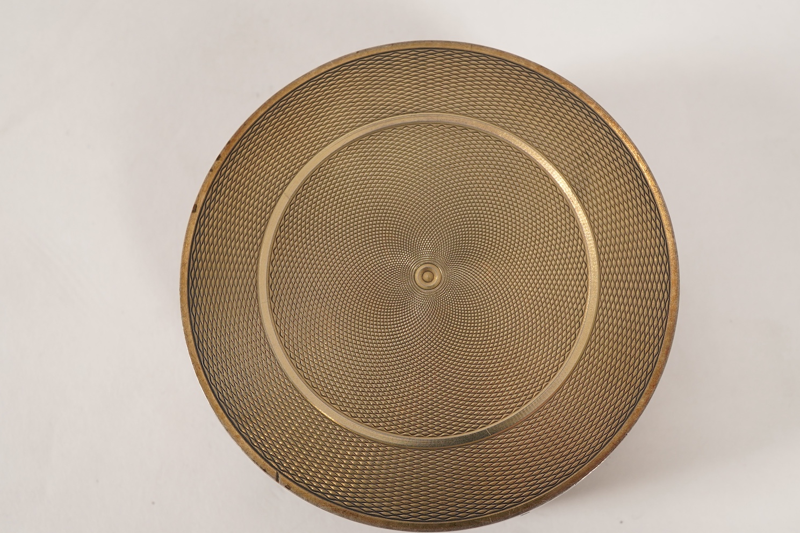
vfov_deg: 26.5
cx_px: 432
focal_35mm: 51
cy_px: 301
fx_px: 1133
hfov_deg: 38.9
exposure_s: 1/125
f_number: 16
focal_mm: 30
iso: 400
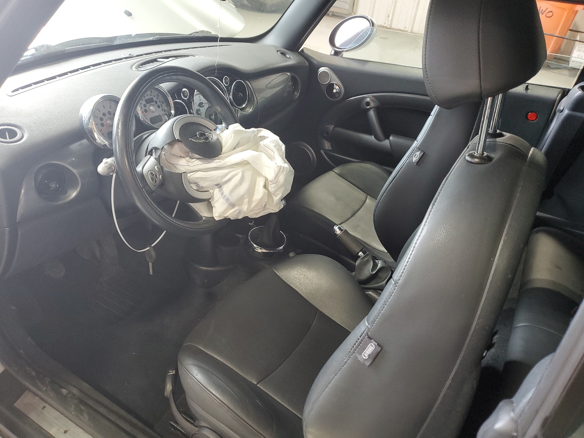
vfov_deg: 53.1
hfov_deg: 67.3
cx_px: 292
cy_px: 219
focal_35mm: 26
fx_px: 439
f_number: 1.5
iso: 113
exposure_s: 1/60.2
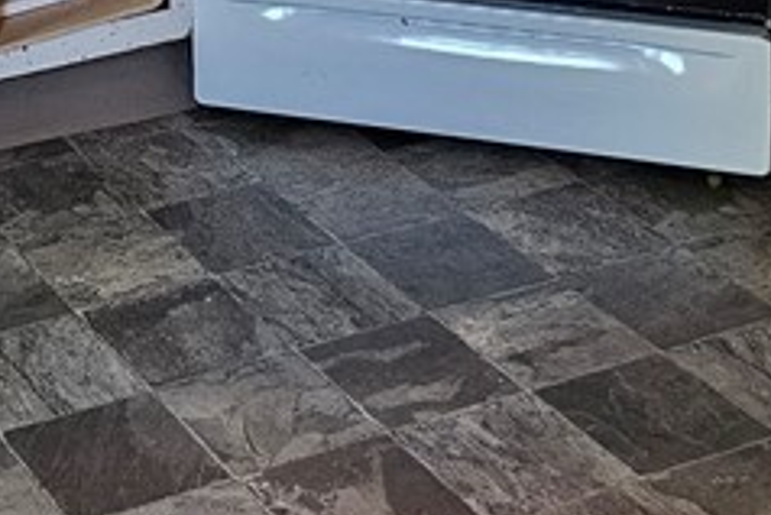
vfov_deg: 11.7
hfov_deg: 19.2
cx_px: -10
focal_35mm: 103
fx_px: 2207
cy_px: -580
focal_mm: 6.3
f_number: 1.7
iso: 400
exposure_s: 1/120
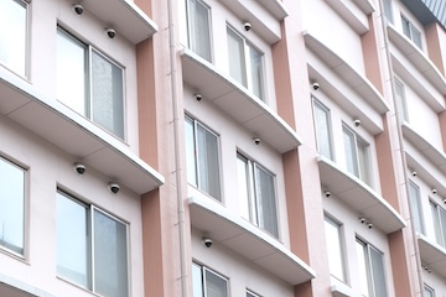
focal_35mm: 80
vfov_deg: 16.3
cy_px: 363
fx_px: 991
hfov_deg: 24.4
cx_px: 24
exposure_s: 1/100
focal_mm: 16
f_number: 8
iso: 320
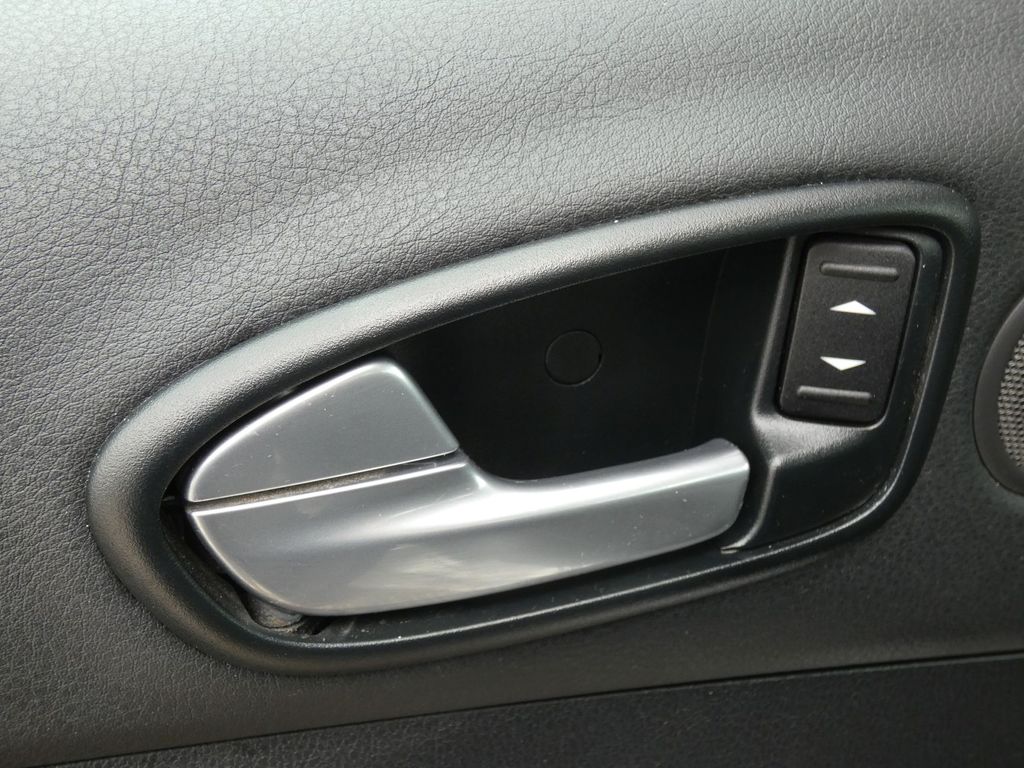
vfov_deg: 33.6
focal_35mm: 43
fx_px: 1272
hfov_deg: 43.9
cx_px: 512
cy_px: 384
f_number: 3.7
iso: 250
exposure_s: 1/80
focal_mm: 7.8
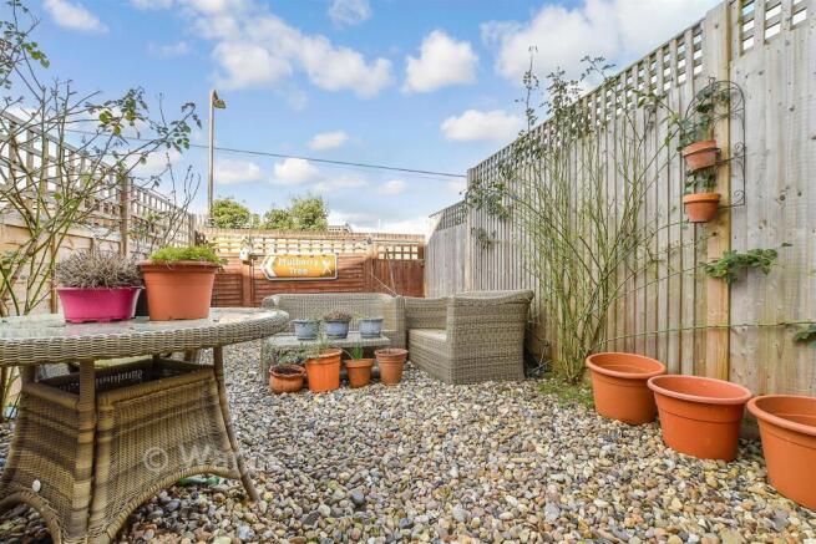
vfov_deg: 51.3
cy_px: 272
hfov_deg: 71.5
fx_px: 567
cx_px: 408
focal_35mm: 25
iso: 160
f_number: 8
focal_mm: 17
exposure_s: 1/100
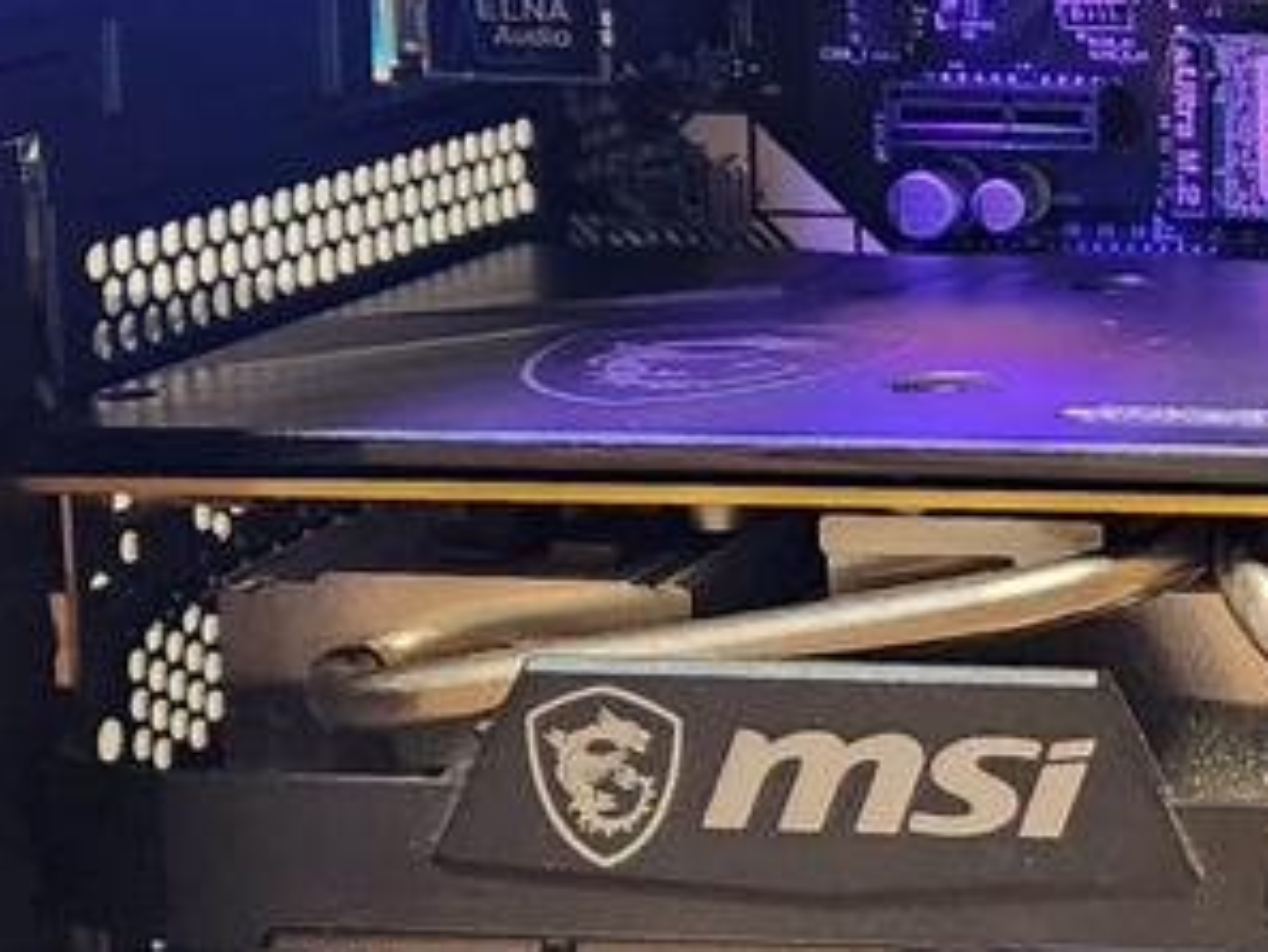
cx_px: 1943
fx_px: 3628
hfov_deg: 17.6
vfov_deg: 14.9
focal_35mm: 99
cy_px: 188
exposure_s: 1/60
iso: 800
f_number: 1.8
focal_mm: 6.4
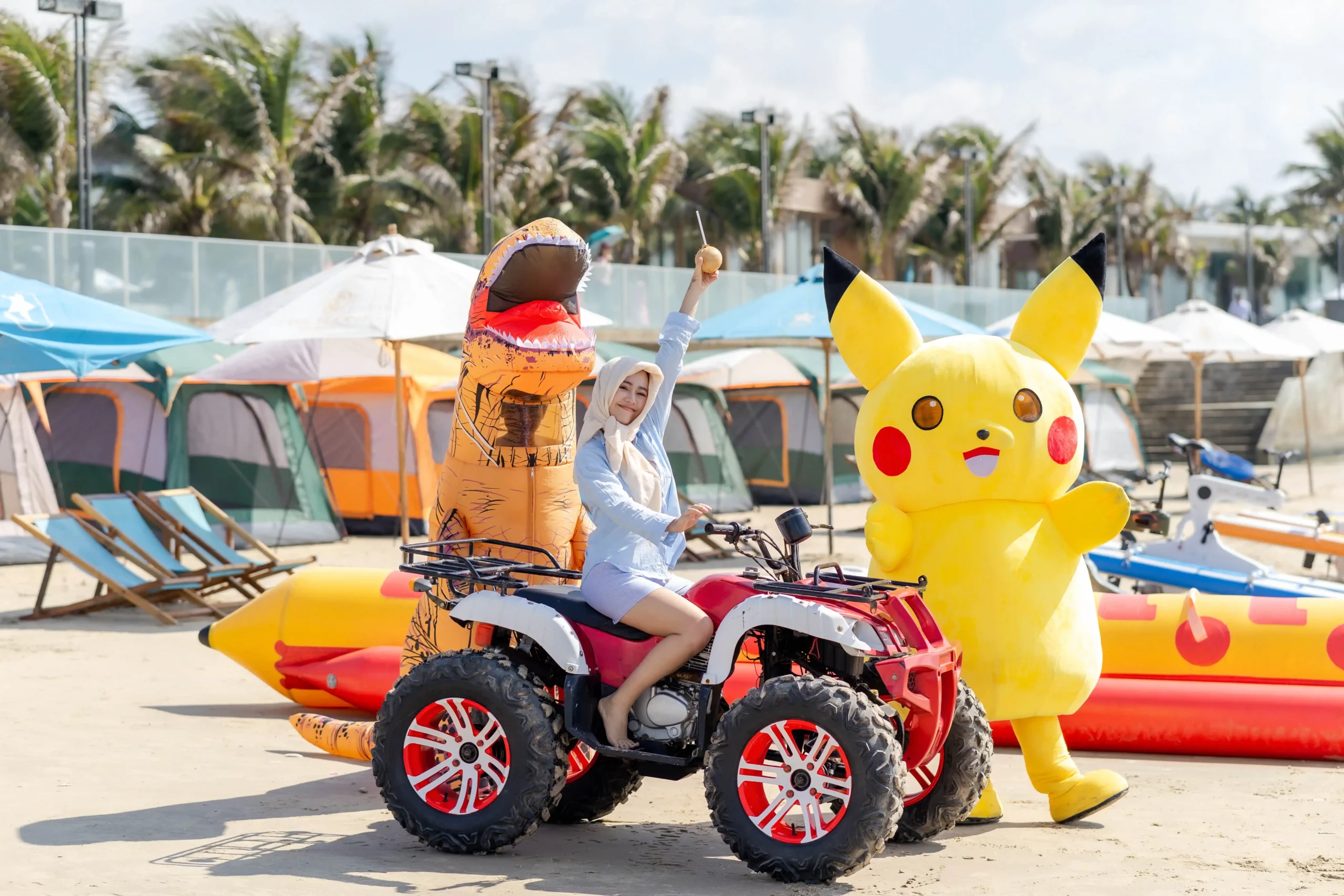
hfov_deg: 23.9
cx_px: 672
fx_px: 3173
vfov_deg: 16.1
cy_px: 448
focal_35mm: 85
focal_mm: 85
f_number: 2.8
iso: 64
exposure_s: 1/1250
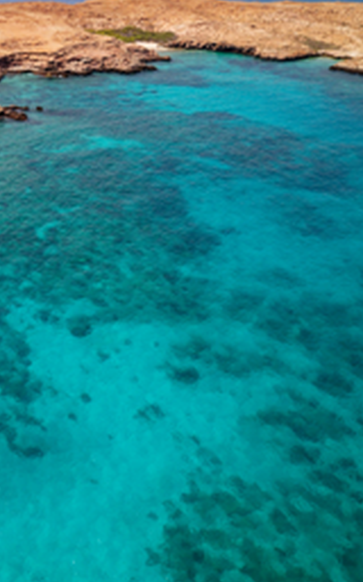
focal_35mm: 35
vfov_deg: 55.3
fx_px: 554
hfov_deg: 33.7
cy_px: 282
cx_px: 16
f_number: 2.8
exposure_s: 1/50
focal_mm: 8.38
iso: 100
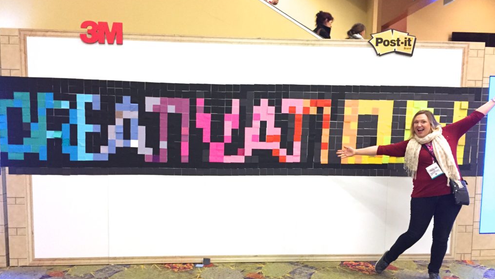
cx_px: 250
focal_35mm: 32
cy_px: 166
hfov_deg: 61.0
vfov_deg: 36.6
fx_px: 420
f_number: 2.2
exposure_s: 1/24
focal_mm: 4.15
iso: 250
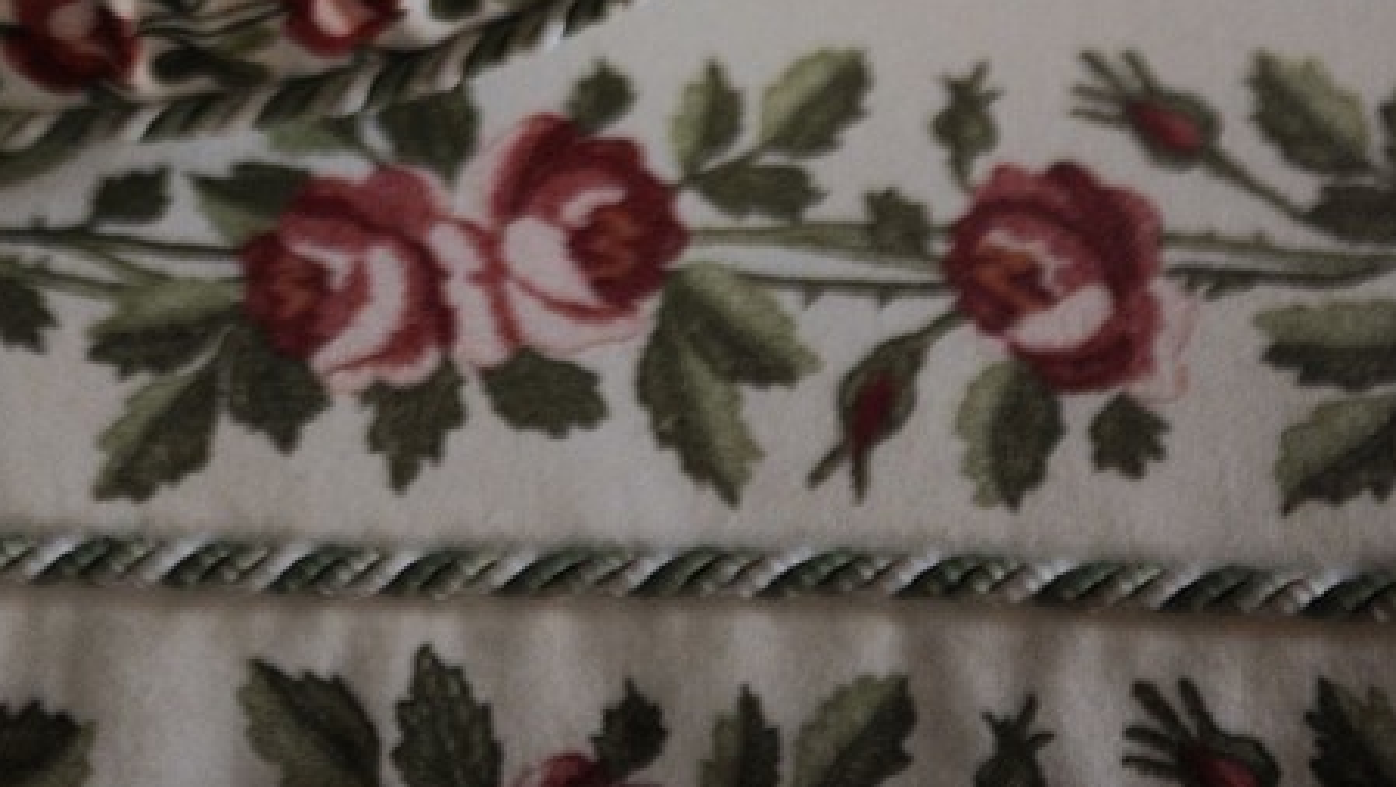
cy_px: -1481
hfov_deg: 12.0
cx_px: 292
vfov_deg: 6.3
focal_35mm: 179
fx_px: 6629
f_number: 2.8
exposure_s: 1/30
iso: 800
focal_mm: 48
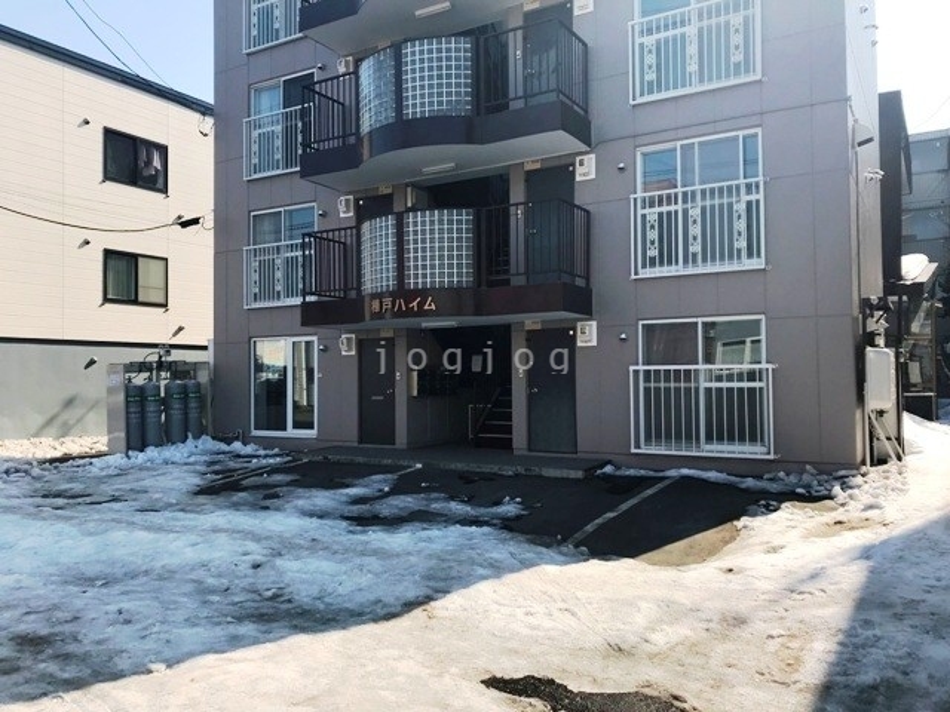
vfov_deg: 49.7
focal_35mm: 28
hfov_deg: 63.4
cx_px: 475
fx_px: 768
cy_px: 356
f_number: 1.8
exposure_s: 1/1996
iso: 20
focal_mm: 3.99
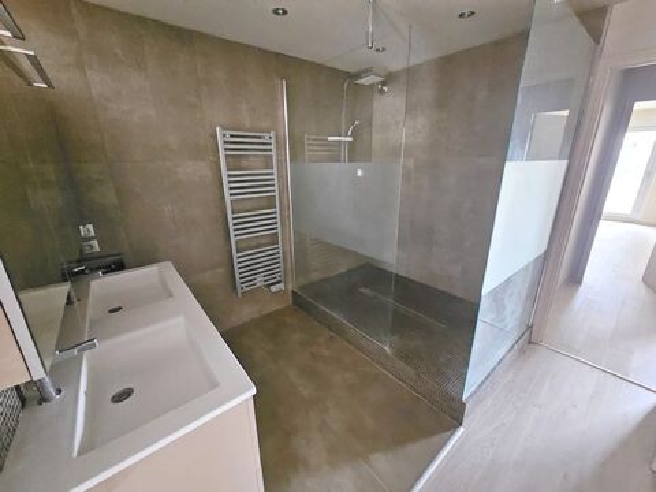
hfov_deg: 106.2
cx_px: 328
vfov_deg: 89.9
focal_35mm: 13
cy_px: 246
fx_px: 246
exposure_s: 1/25
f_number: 2.2
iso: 2000
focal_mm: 2.2
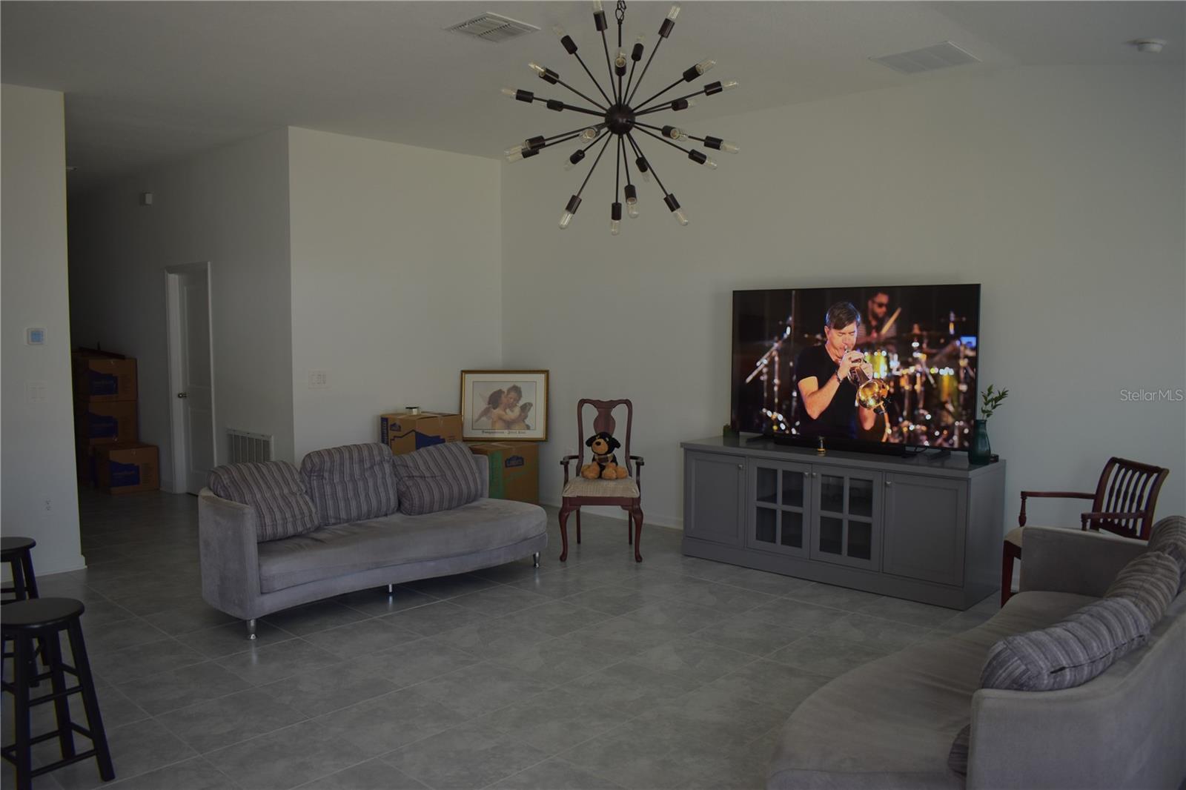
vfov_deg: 47.9
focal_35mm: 27
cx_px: 593
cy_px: 395
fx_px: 889
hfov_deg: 67.4
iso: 400
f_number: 3.5
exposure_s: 1/100
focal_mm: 18
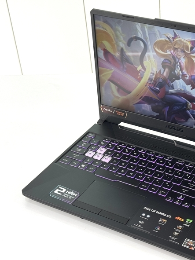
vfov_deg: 29.8
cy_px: 132
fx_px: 488
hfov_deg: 22.3
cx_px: 157
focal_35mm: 65
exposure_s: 1/121
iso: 50
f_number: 1.78
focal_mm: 6.76
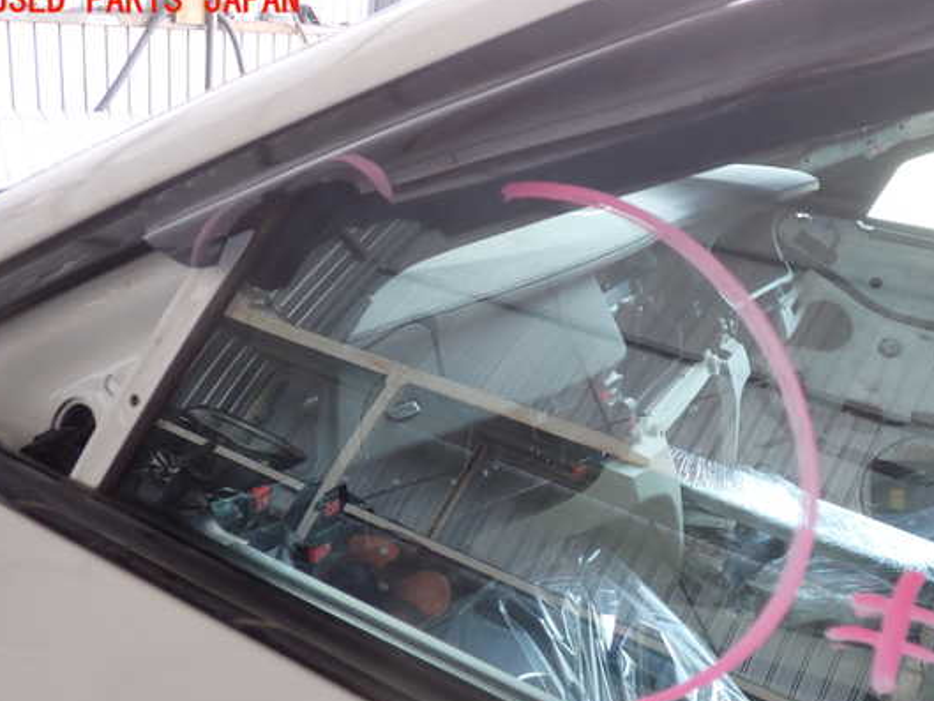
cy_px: 376
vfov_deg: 41.8
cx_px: 508
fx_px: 918
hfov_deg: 53.9
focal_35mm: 34
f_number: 2.3
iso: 125
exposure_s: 1/60
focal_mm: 5.4
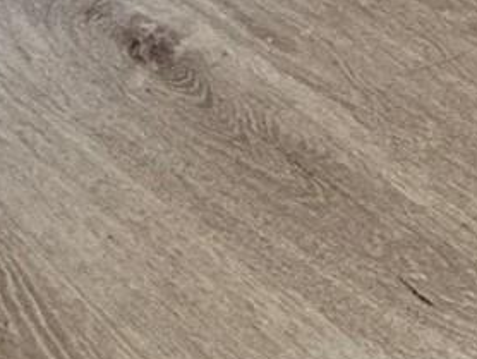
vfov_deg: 9.0
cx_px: 501
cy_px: -936
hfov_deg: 18.5
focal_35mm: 103
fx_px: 1421
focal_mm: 2.22
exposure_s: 1/81
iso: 320
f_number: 2.2
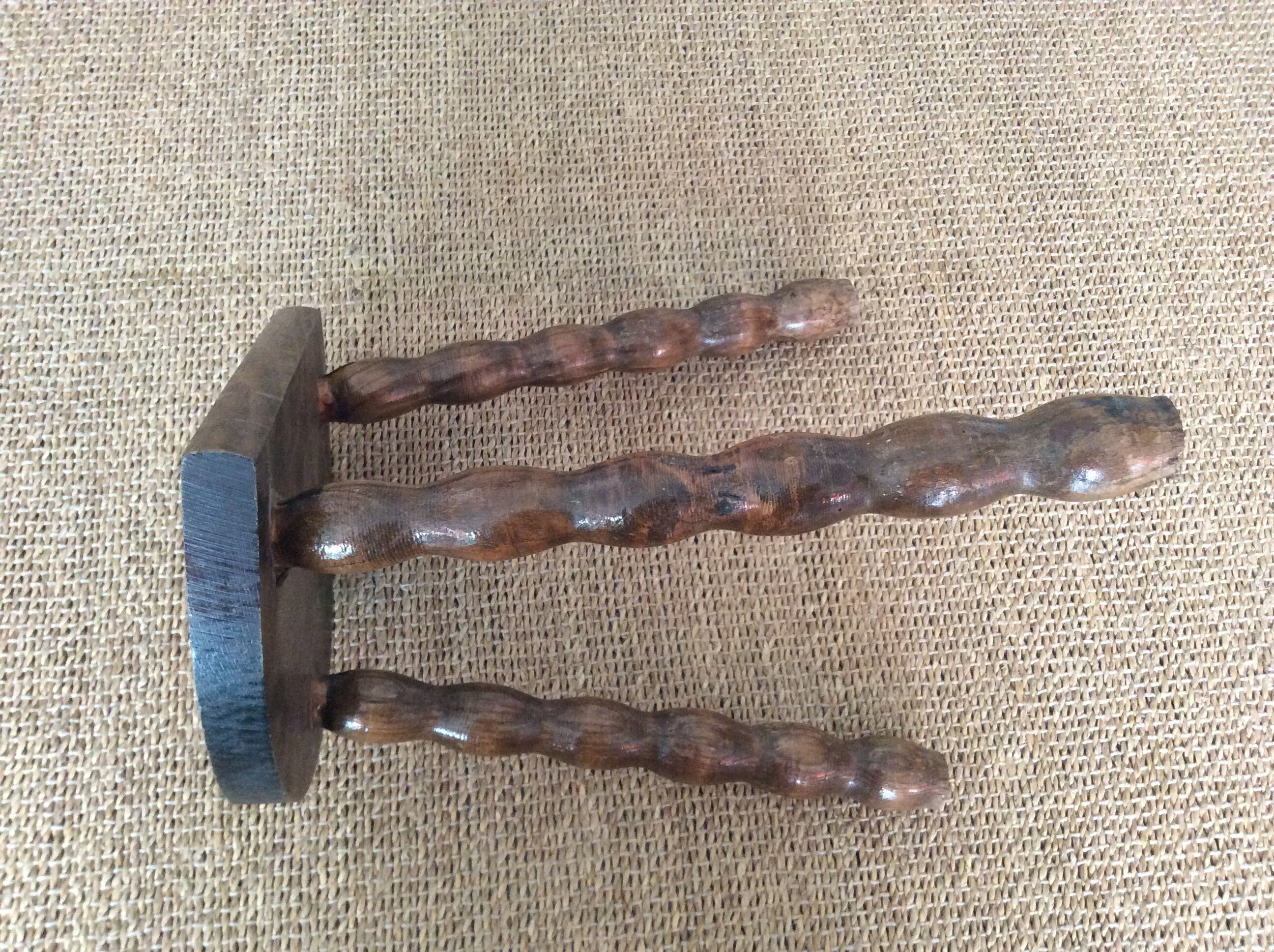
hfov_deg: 56.9
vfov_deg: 44.1
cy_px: 476
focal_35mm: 32
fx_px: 1176
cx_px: 637
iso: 200
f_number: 2.4
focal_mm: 3.3
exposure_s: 1/25
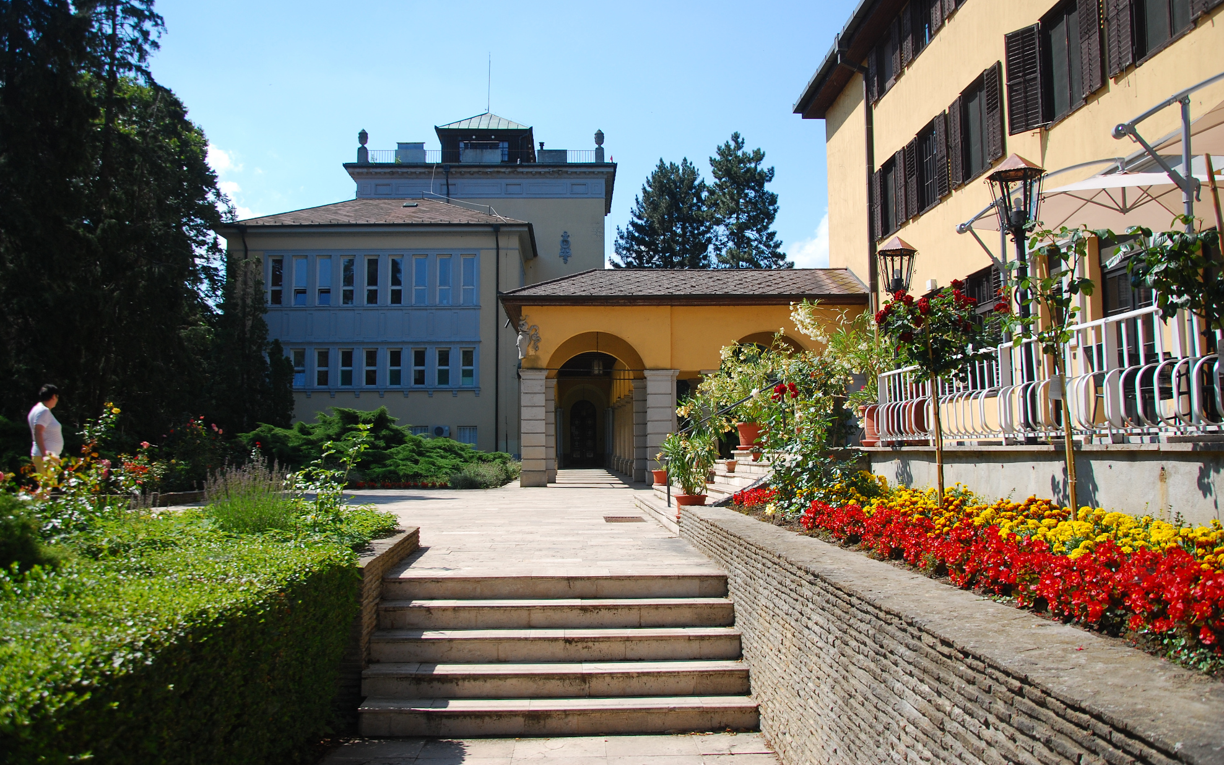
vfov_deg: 38.8
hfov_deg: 58.9
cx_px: 614
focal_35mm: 33
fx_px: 1085
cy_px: 361
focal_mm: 21
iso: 160
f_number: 5
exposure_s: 1/250
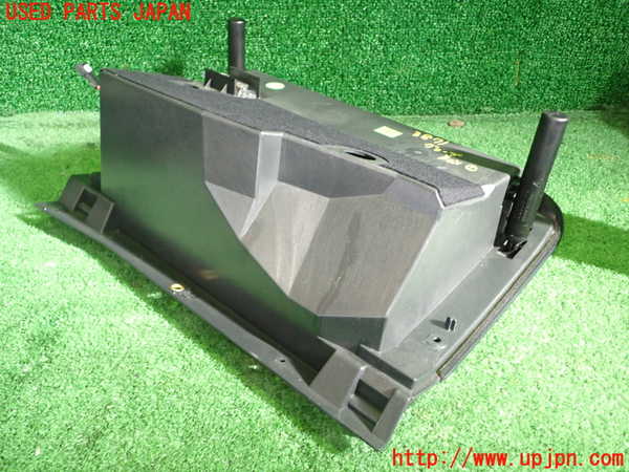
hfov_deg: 60.0
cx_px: 314
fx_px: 545
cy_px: 236
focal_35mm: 30
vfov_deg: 46.8
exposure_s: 1/30
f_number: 2.3
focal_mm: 5.4
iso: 400
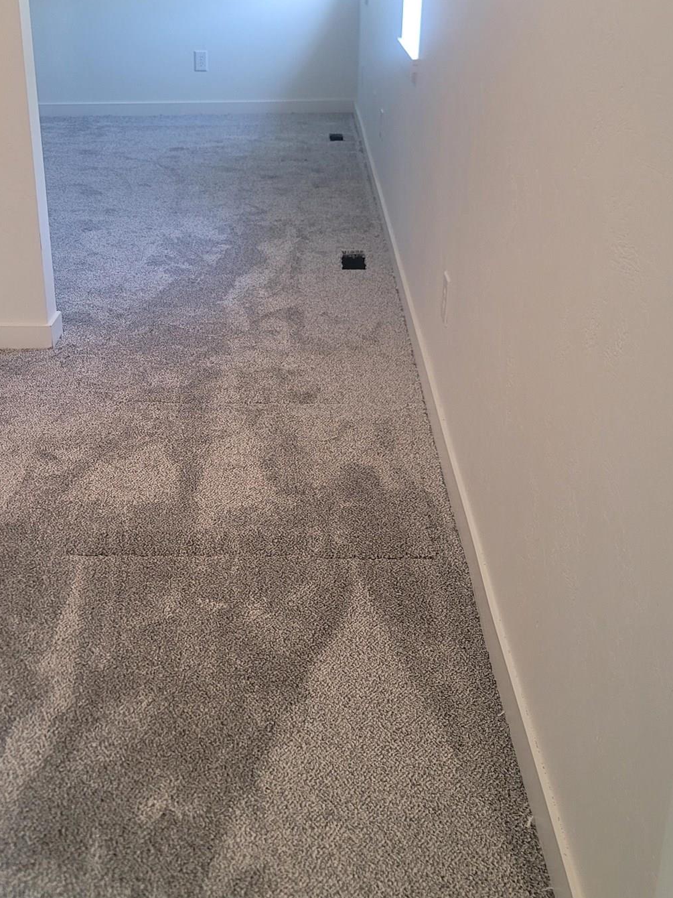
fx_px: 1115
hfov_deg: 33.2
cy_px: 393
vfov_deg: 43.8
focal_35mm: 43
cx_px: 201
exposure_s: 1/120
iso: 200
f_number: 1.8
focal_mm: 7
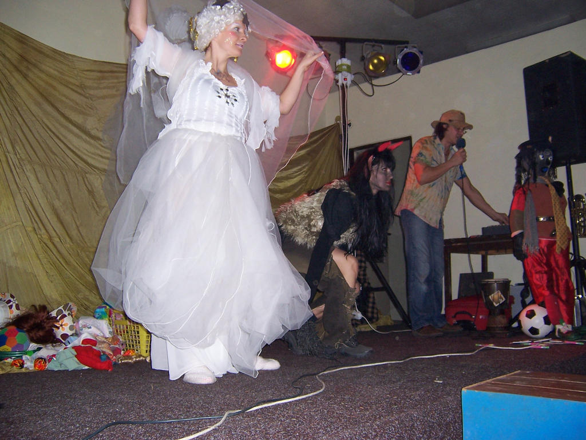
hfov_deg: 55.4
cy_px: 220
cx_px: 293
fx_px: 559
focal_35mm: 33
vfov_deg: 42.9
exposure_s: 1/60
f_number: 2.8
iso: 140
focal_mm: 5.5
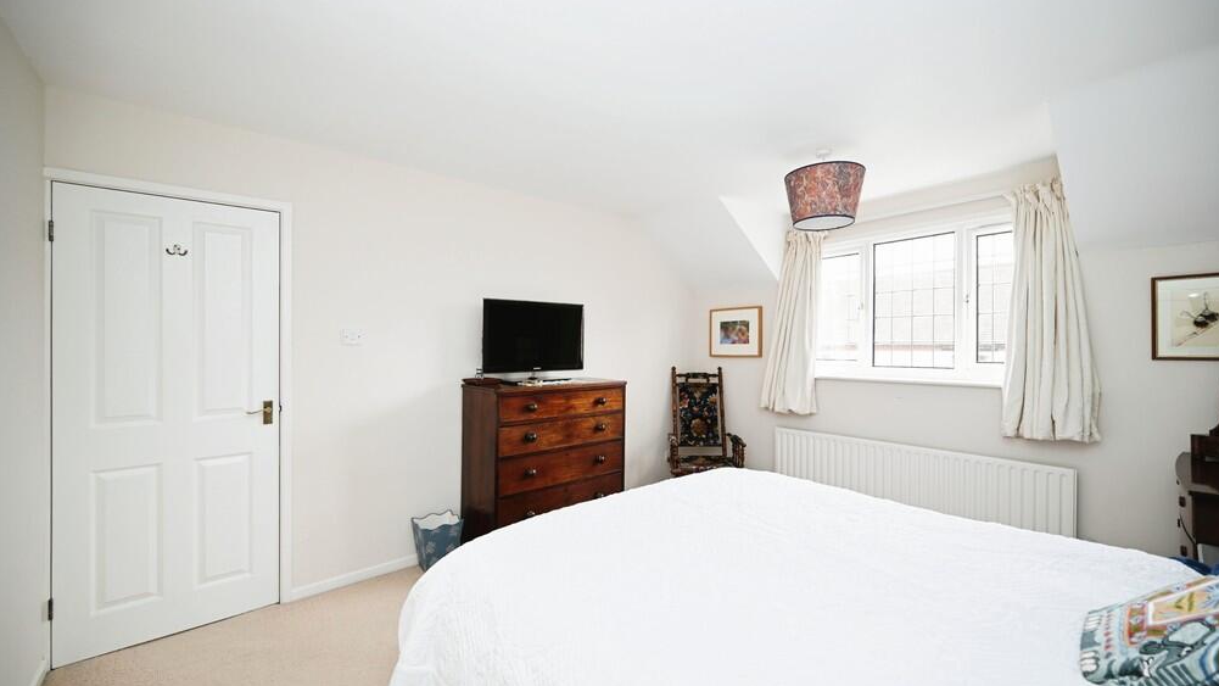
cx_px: 621
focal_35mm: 15
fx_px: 485
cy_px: 345
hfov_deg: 103.0
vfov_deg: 70.5
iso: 450
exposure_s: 1/60
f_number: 4
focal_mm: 14
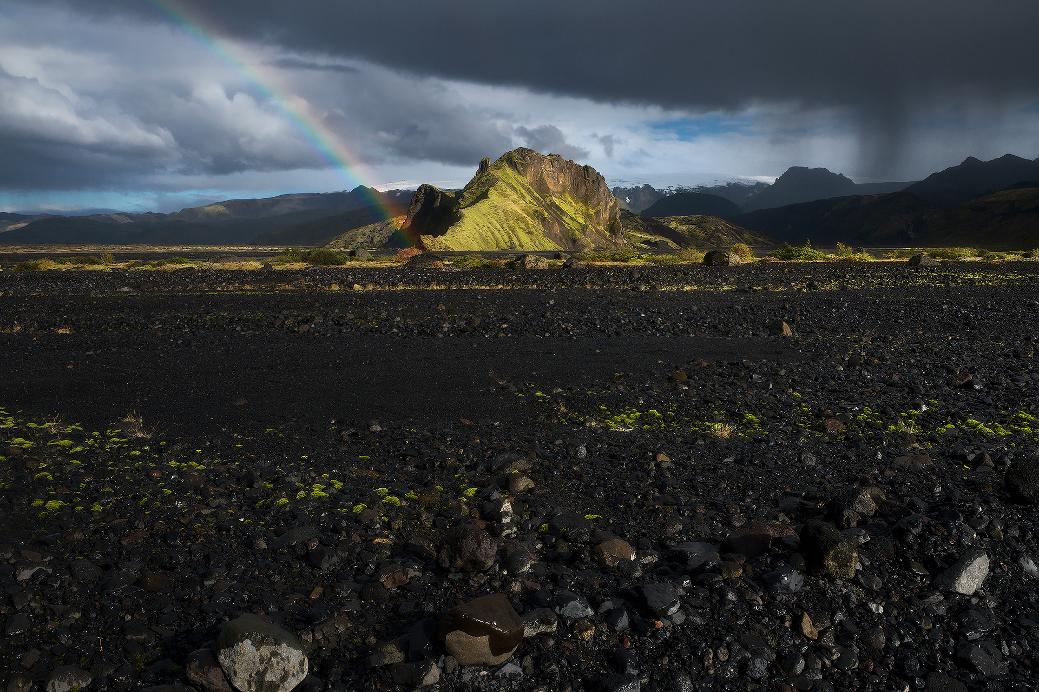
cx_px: 520
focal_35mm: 35
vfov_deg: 37.9
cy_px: 346
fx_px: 1010
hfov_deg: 54.4
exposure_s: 1/125
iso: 64
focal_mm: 35
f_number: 11
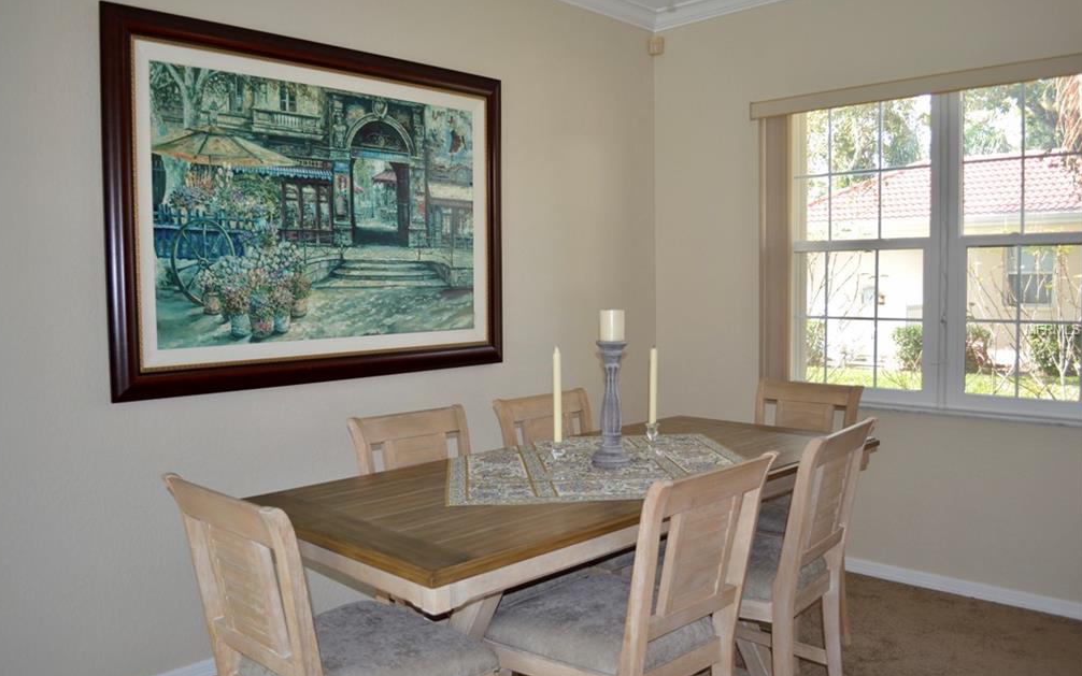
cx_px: 536
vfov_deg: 44.5
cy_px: 330
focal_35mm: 28
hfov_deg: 66.5
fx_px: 826
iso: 100
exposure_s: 1/40
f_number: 3.5
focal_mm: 18
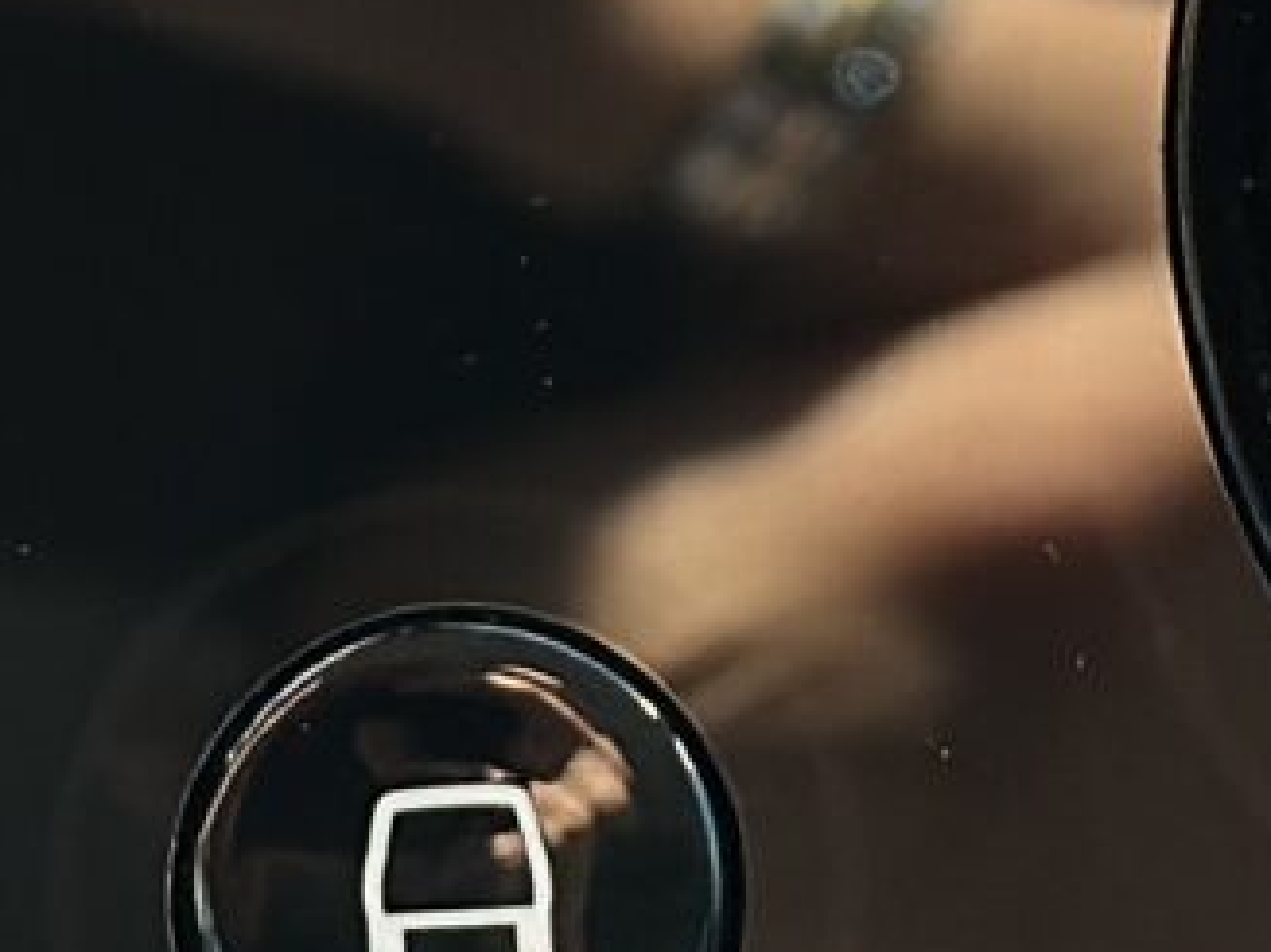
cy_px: -303
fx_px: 13801
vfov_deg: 3.9
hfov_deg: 5.2
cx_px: -692
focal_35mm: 376
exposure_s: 1/290
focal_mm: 6.86
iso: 80
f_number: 1.78
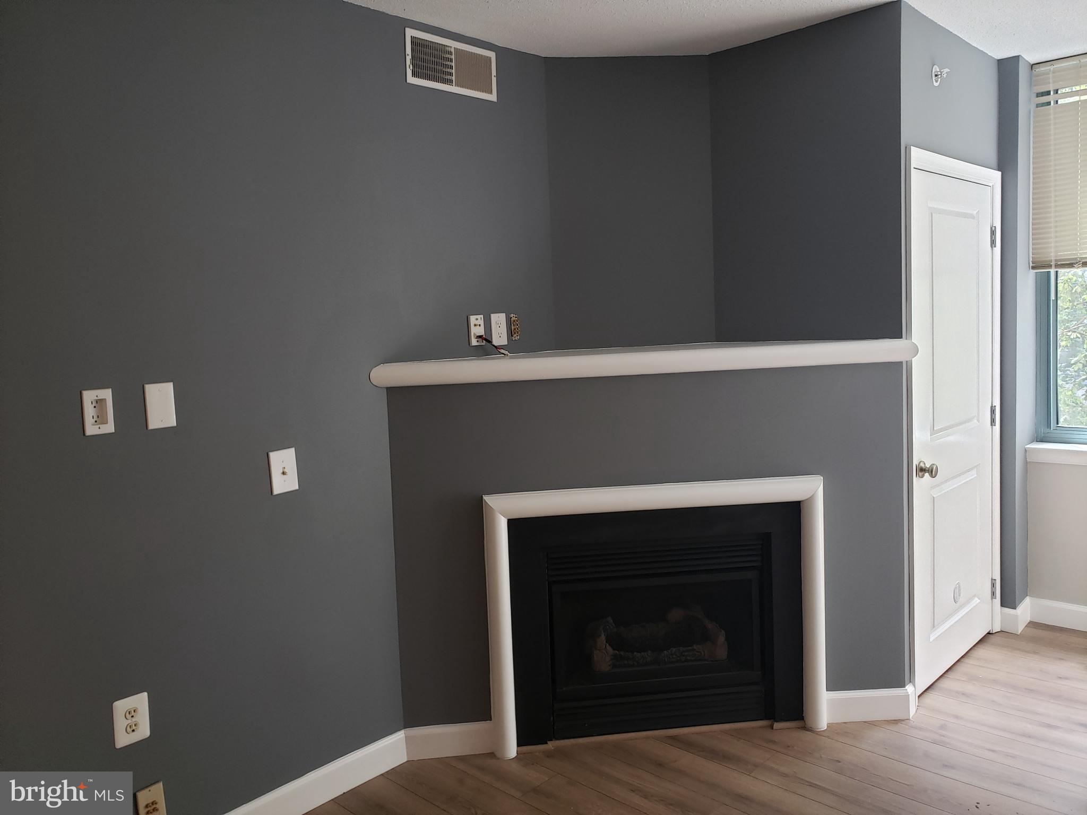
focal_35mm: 26
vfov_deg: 53.1
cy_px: 408
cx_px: 544
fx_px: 816
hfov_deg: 67.3
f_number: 2.4
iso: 160
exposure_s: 1/60
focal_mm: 4.3
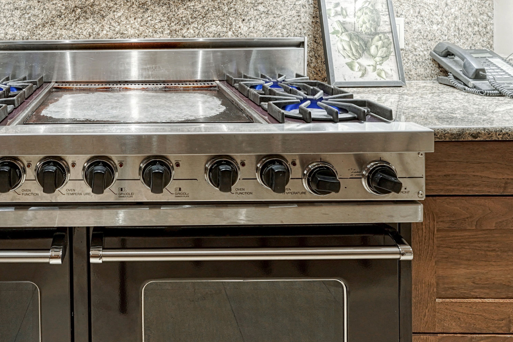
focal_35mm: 31
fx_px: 442
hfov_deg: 56.9
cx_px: 120
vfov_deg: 38.2
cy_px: 9
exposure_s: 1/6
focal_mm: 15.5
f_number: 5
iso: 800
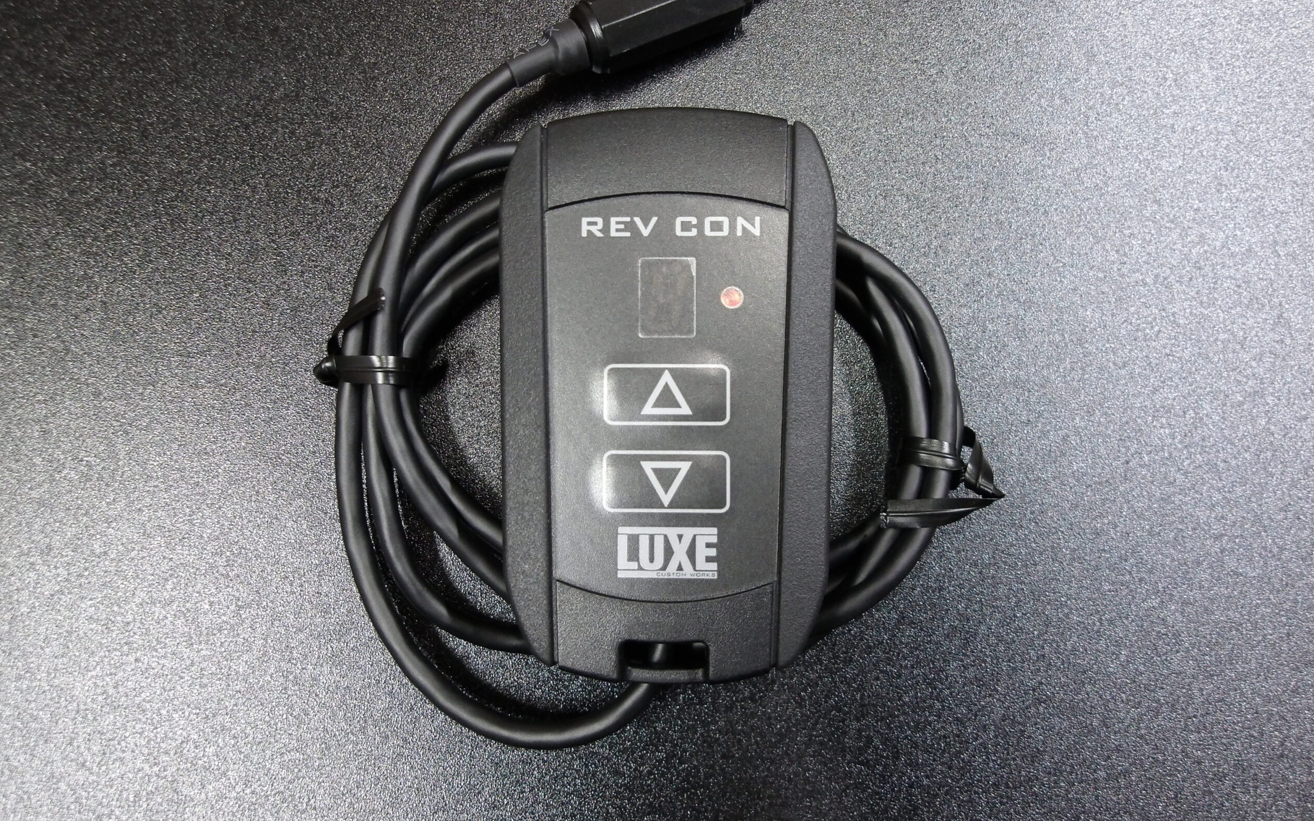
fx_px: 1039
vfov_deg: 43.1
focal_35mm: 29
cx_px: 662
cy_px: 355
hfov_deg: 64.6
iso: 412
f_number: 3
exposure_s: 1/15
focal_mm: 4.9
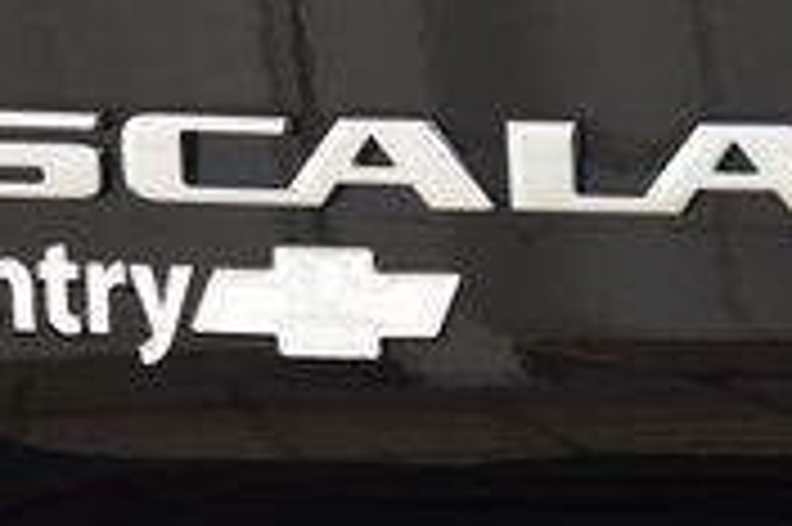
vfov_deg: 3.6
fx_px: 8396
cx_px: 418
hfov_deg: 5.4
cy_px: 236
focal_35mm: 382
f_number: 4.5
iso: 1600
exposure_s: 1/30
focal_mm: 70
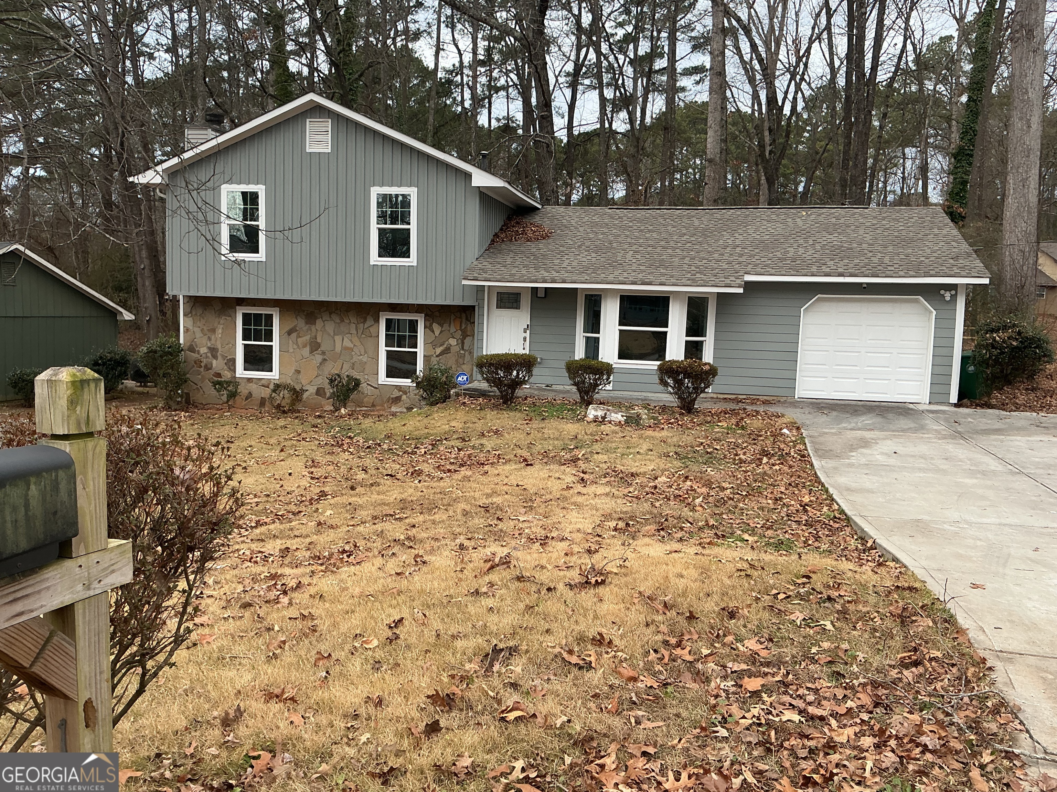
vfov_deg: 48.2
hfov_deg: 61.7
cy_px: 396
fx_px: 886
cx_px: 528
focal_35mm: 29
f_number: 1.8
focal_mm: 3
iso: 25
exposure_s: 1/435
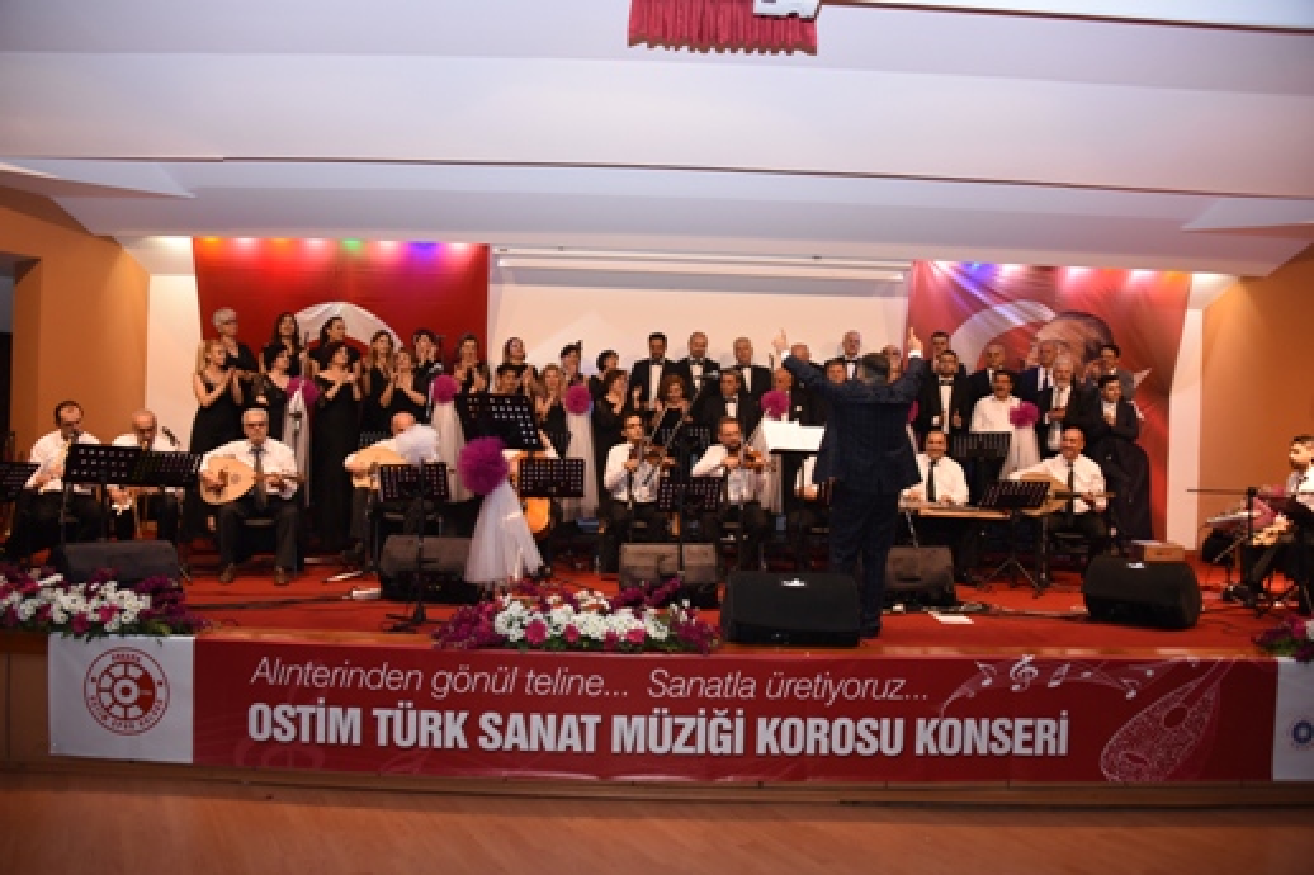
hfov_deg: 65.5
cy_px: 438
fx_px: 1022
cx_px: 657
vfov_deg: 46.4
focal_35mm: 28
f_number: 3.5
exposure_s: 1/125
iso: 1600
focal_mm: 28
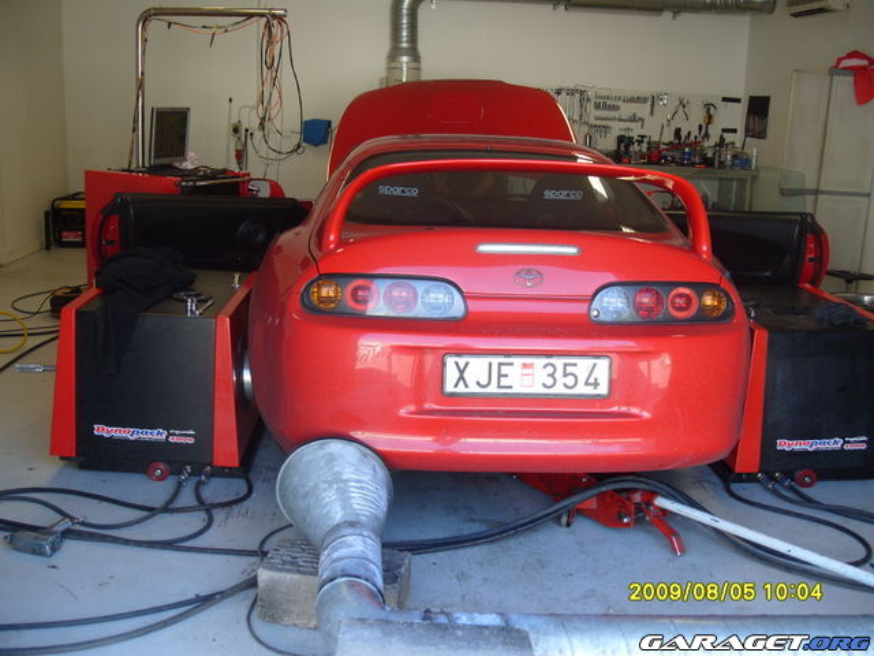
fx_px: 884
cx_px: 437
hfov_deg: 52.6
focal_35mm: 35
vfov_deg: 40.7
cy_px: 328
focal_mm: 7.8
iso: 80
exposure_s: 1/90
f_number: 3.1
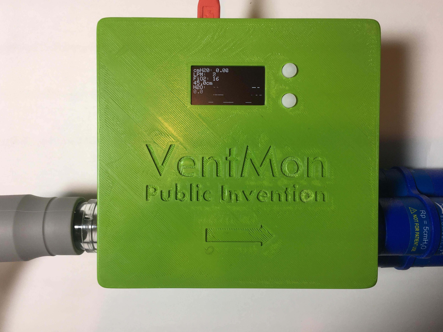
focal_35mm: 30
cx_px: 217
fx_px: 384
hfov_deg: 60.0
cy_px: 161
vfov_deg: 46.8
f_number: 2.2
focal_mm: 4.15
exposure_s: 1/60
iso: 25
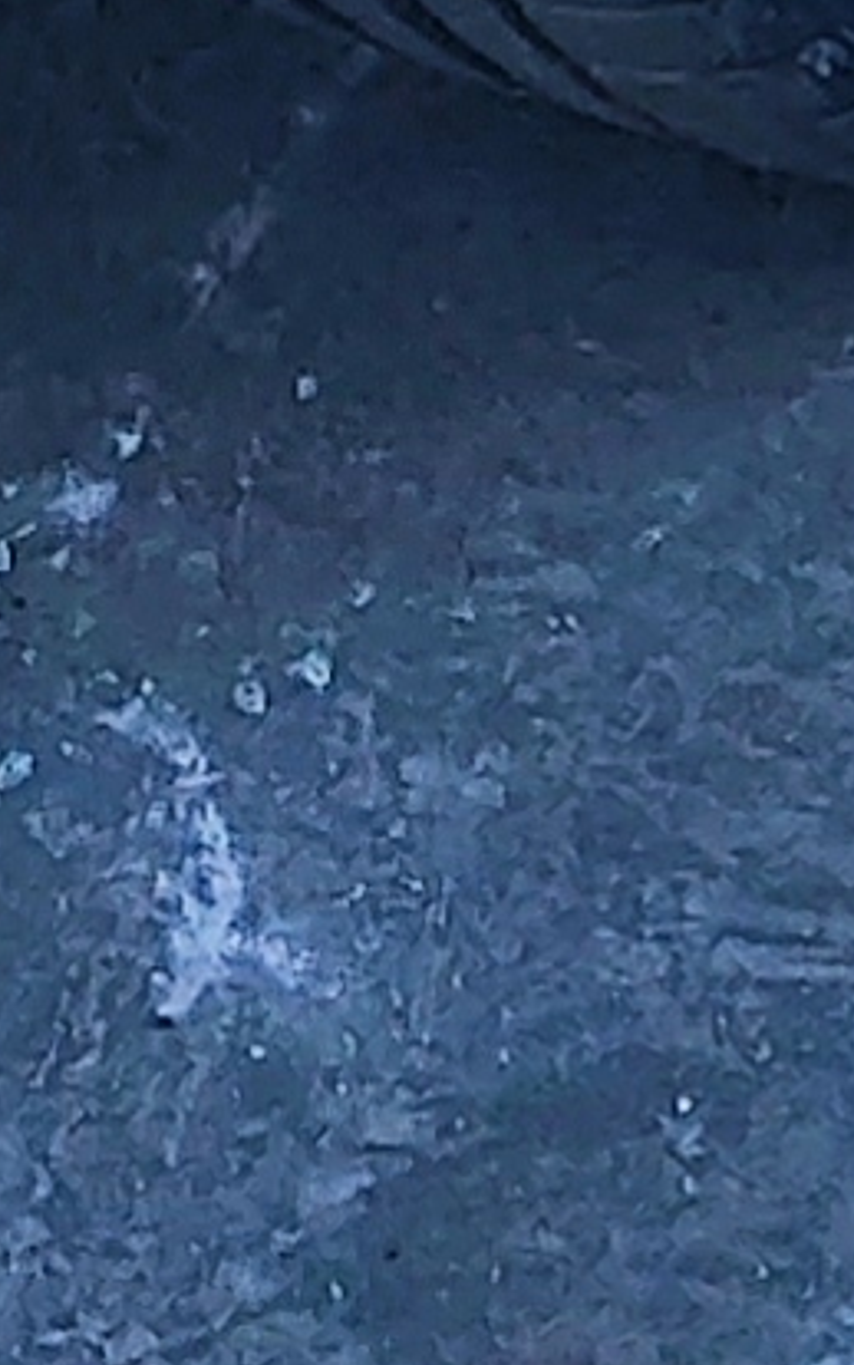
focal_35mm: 258
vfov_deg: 7.4
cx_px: -844
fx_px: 9601
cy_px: -2437
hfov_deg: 5.0
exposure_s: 1/385
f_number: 2
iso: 50
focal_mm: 4.58
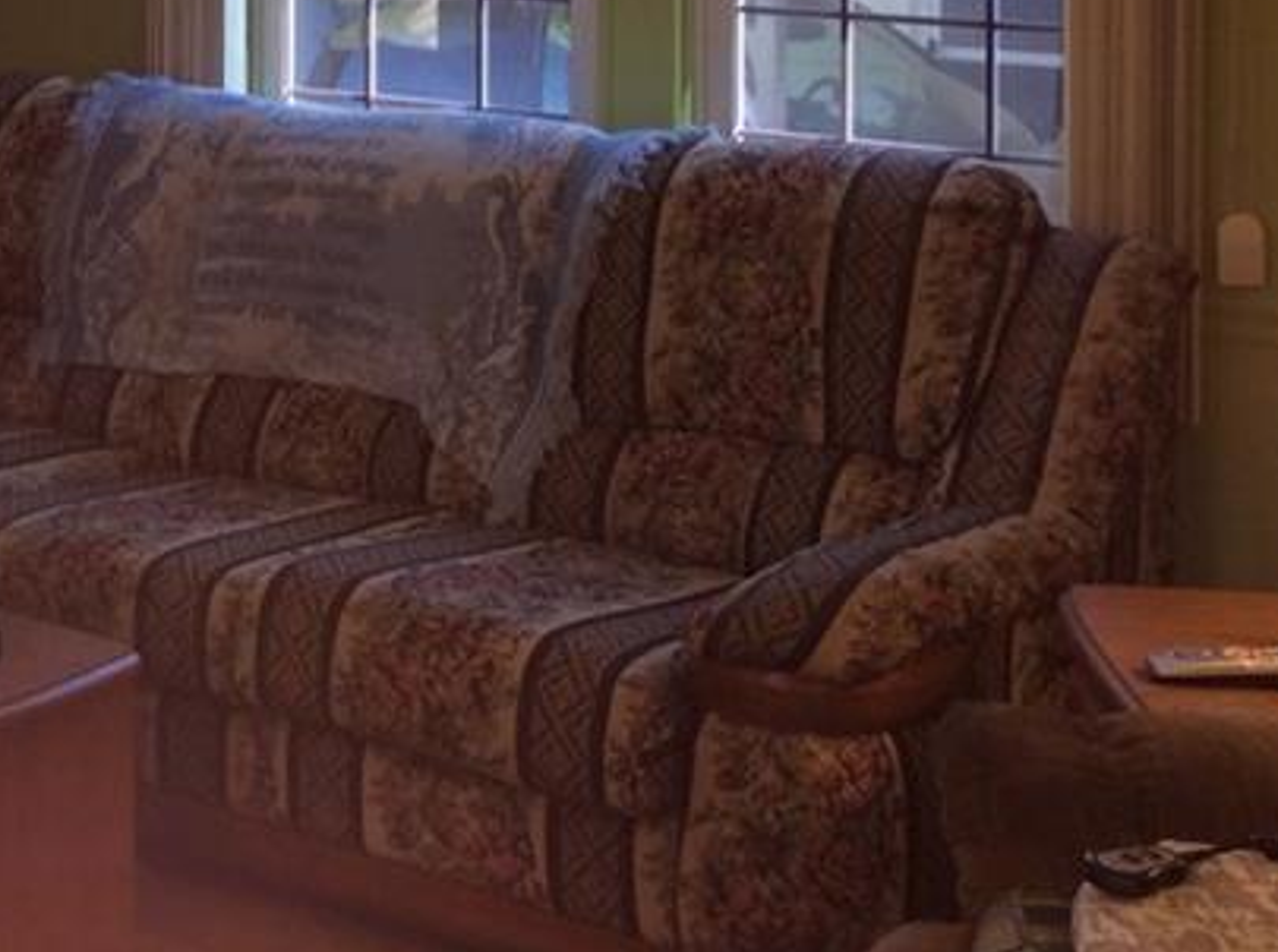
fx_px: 2984
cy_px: -158
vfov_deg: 17.4
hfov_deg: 23.1
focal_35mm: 81
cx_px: -38
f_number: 2.4
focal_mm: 3.3
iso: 40
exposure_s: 1/30
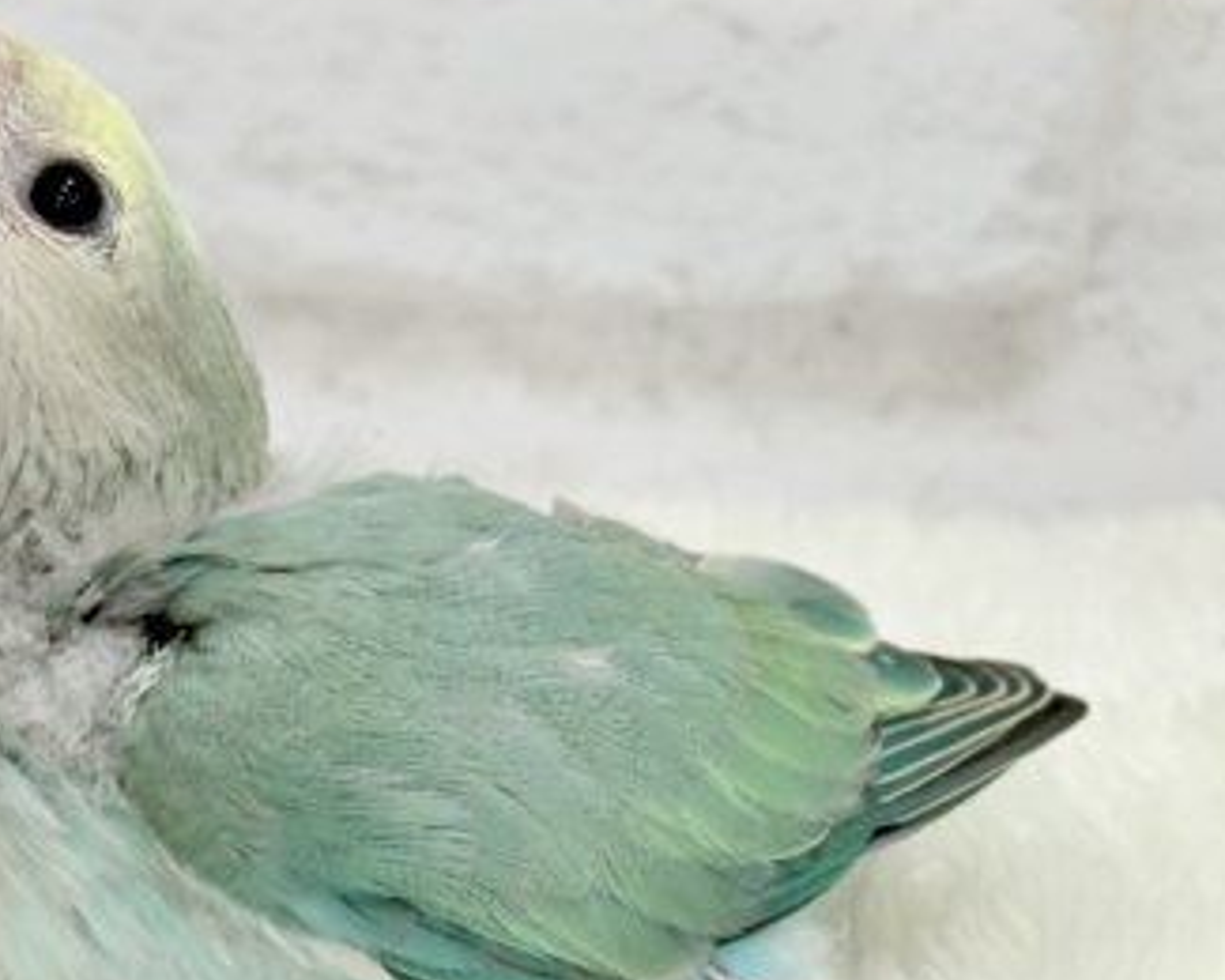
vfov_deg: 15.4
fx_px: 3626
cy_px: 603
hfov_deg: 19.2
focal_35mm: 100
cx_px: 648
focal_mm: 5.96
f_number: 1.6
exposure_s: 1/100
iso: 80
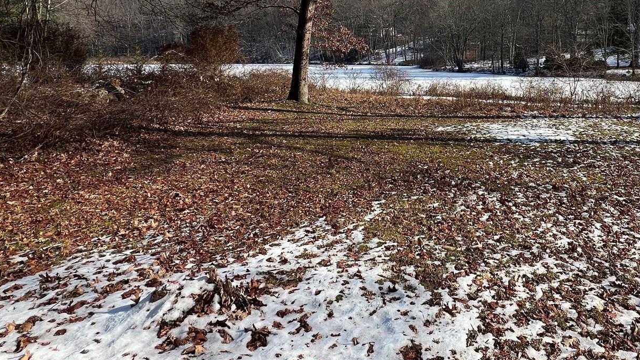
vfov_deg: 45.1
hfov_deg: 73.5
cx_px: 438
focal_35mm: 24
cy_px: 67
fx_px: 407
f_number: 1.8
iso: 32
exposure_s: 1/968
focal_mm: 1.57
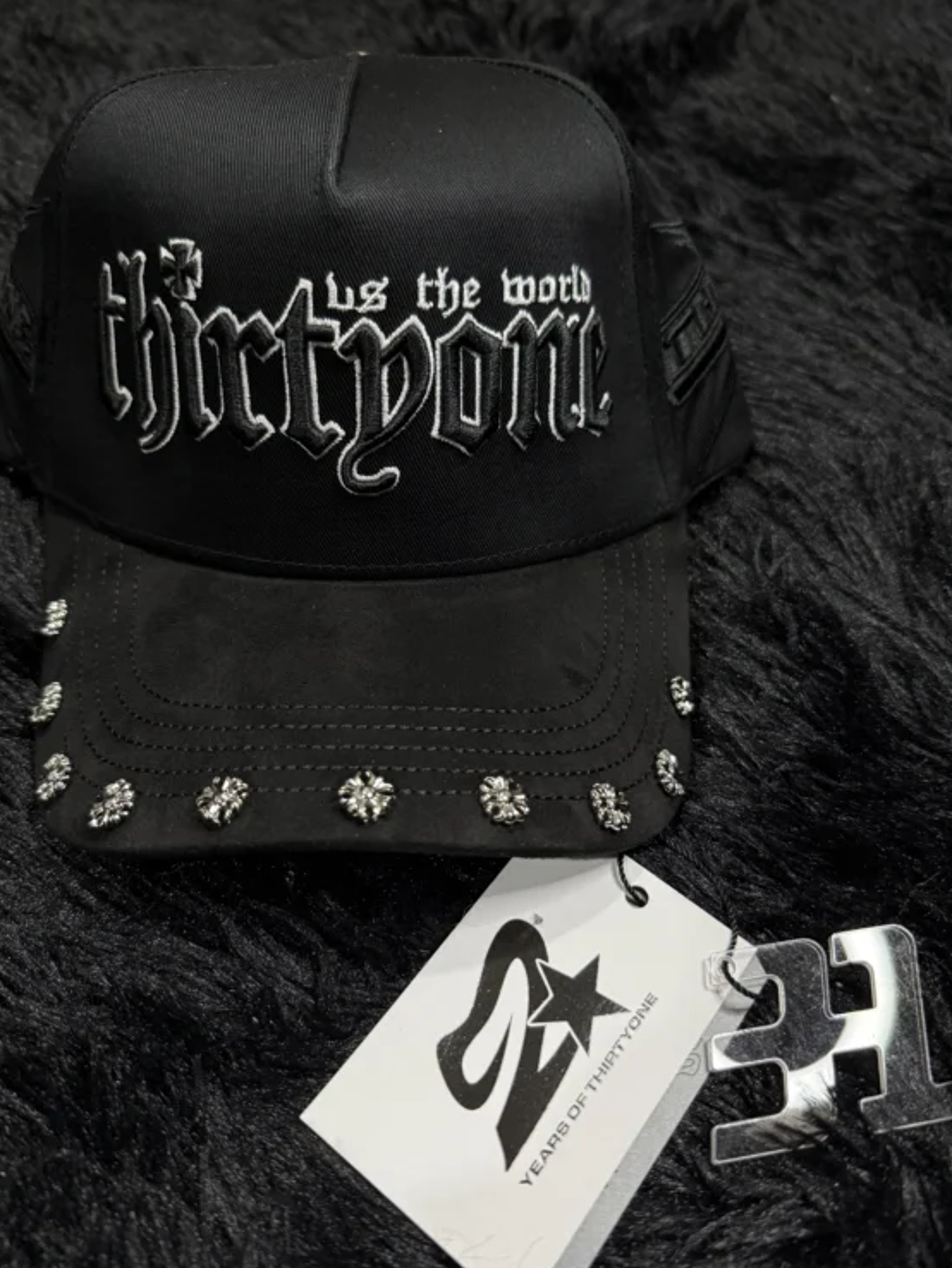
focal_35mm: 26
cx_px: 442
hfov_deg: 53.0
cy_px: 634
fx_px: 953
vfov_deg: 67.3
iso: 400
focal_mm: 6.76
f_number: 1.78
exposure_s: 1/60
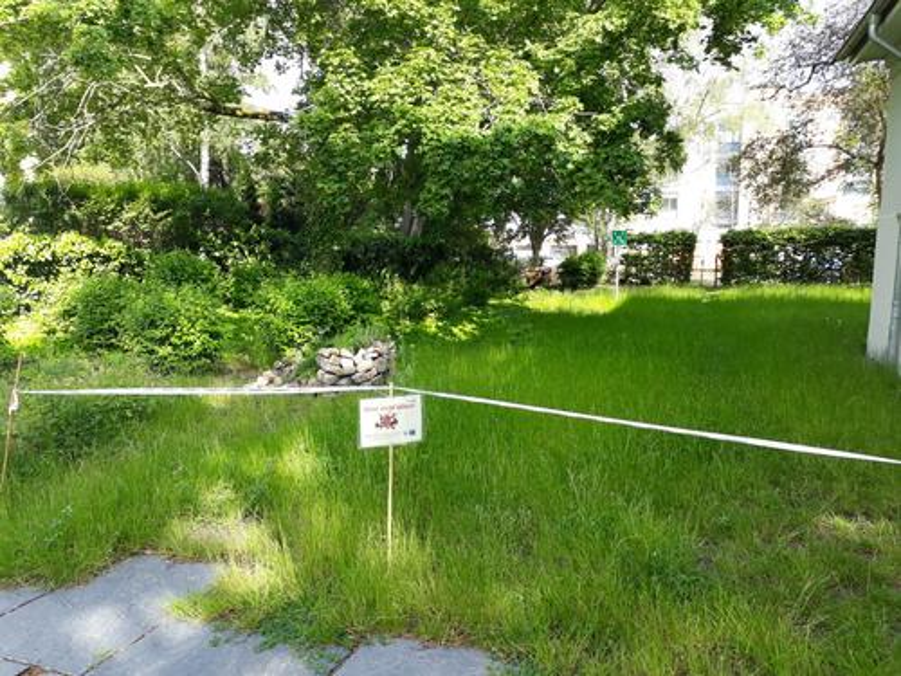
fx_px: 703
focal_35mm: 27
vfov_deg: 51.4
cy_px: 338
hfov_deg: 65.3
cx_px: 450
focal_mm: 3.6
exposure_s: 1/216
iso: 40
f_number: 1.9
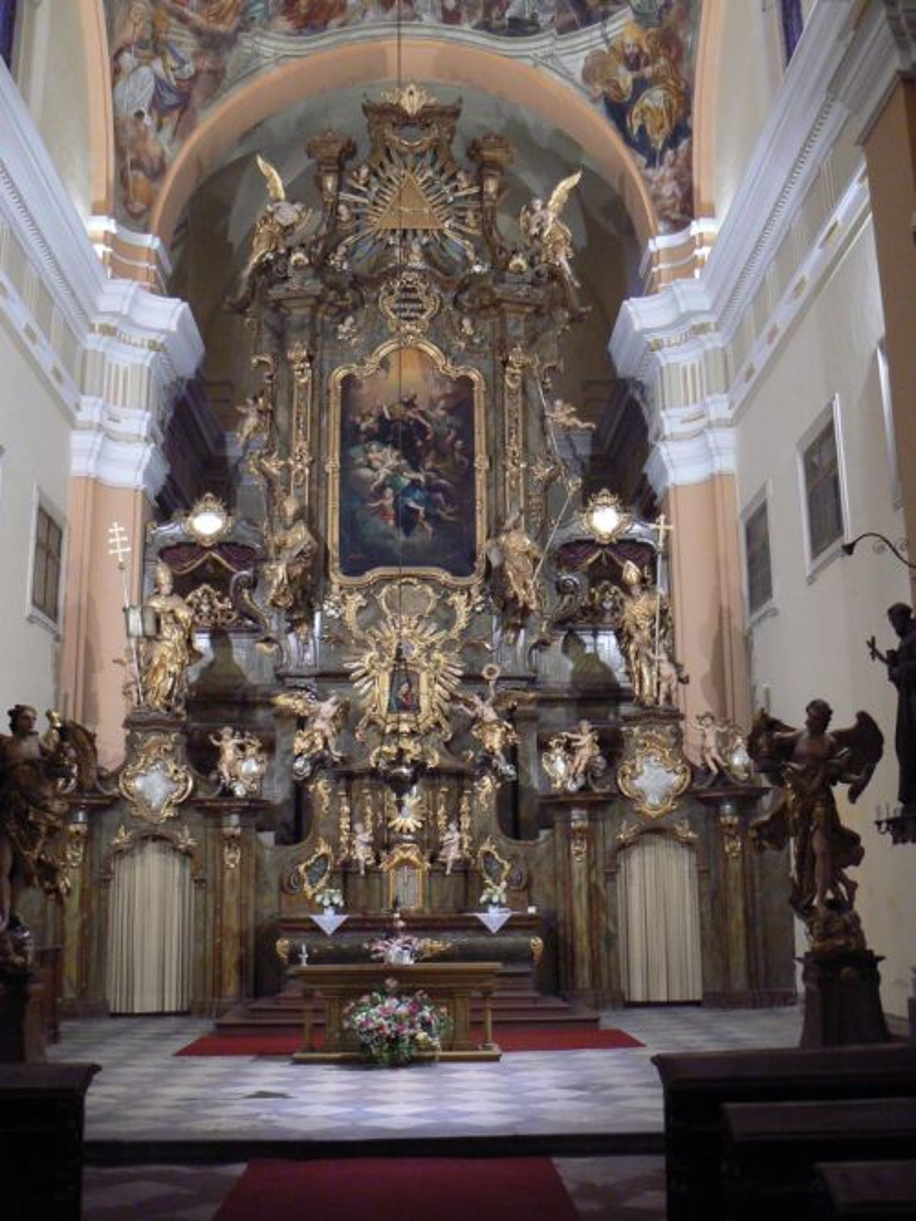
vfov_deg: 51.4
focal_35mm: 36
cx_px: 458
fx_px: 1271
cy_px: 610
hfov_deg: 39.6
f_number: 2.8
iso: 200
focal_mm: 6
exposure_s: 1/10
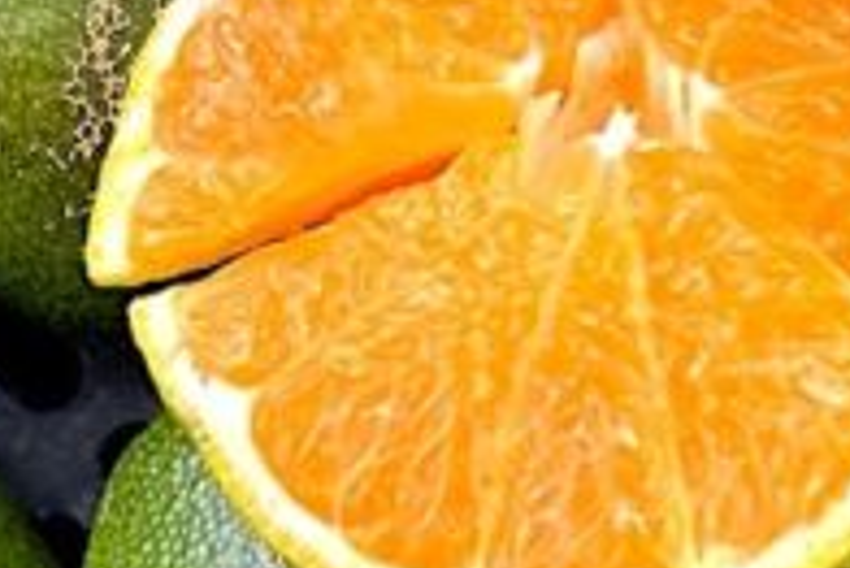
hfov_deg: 14.0
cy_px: 1400
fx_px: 3332
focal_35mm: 141
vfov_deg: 8.8
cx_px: 1119
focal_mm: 5.1
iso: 40
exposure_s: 1/166
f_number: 1.6
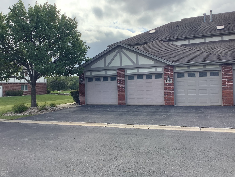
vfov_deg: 44.2
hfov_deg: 56.8
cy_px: 88
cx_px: 116
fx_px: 217
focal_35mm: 32
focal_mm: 3.3
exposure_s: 1/806
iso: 25
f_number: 2.4
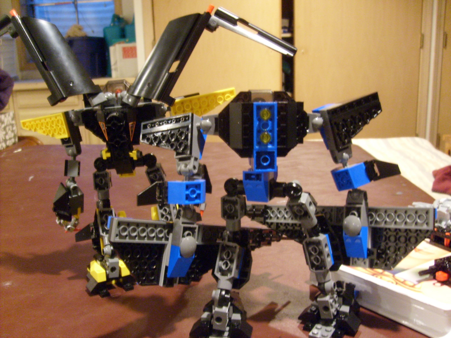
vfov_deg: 40.7
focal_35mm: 35
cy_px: 169
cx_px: 226
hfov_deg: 52.6
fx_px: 456
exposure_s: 1/3
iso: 200
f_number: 2.8
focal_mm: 5.8
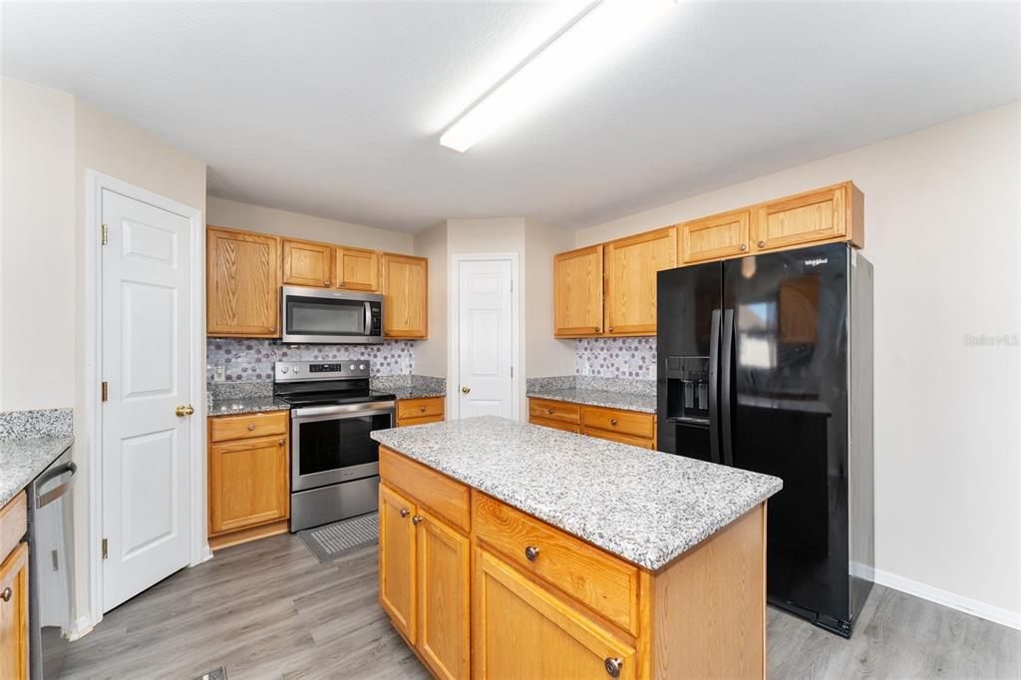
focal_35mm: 14
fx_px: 397
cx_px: 510
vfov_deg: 81.2
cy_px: 340
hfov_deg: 104.3
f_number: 7.1
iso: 400
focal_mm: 14
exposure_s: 1/6
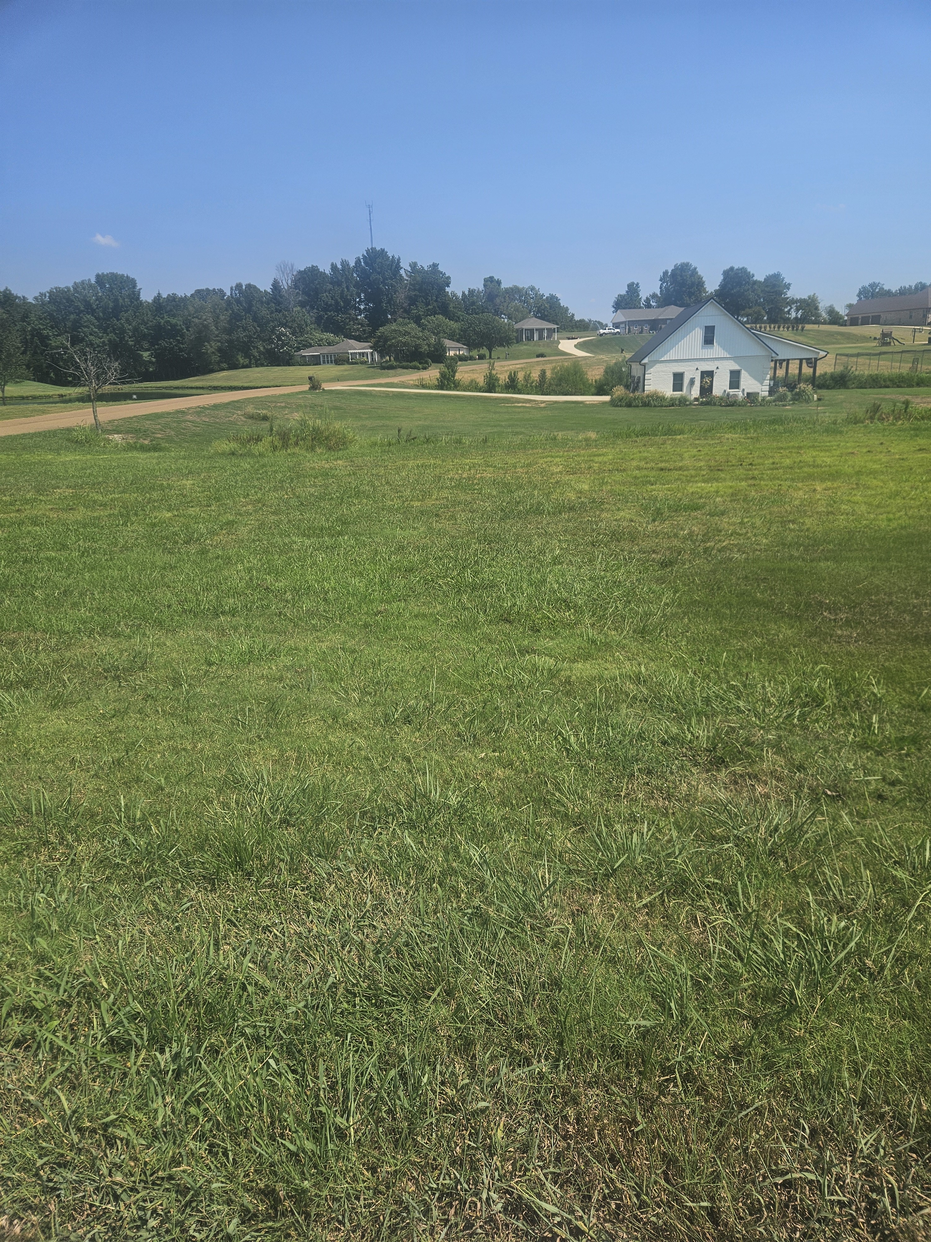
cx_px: 466
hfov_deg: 58.9
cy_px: 621
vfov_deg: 73.9
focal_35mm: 23
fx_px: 825
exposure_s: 1/2391
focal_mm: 5.4
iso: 25
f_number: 1.8
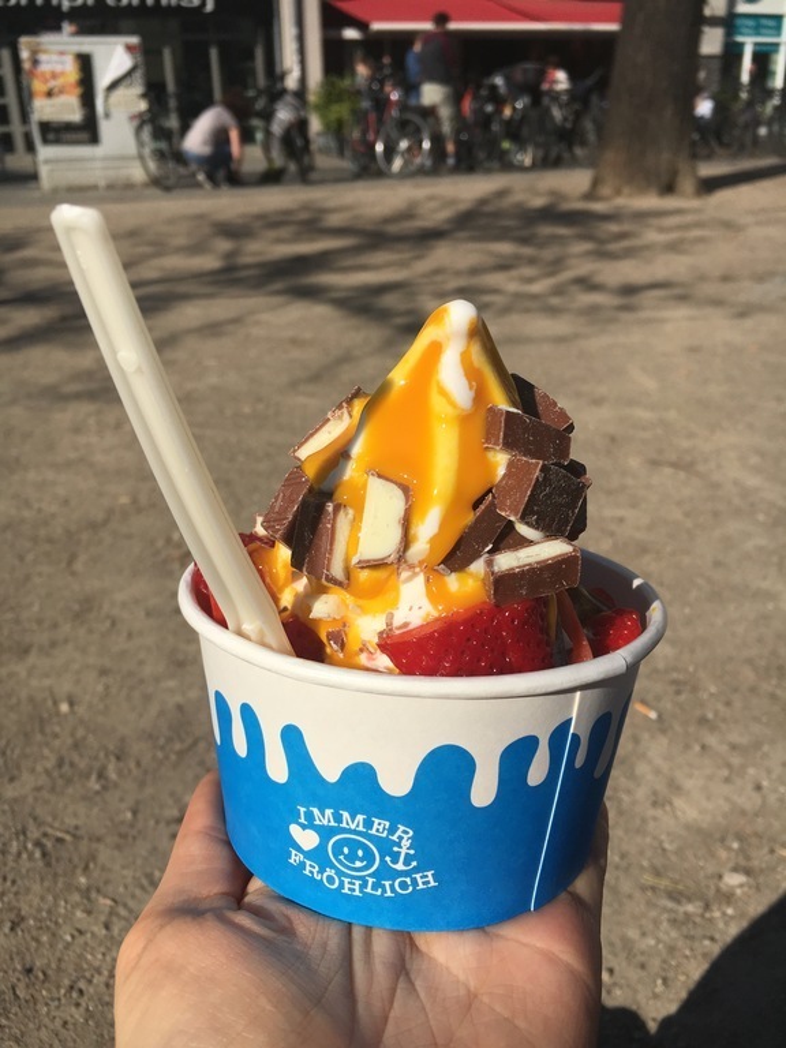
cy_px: 524
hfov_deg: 48.2
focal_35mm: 29
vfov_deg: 61.7
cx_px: 393
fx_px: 878
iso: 25
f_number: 2.2
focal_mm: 4.15
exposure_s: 1/3497
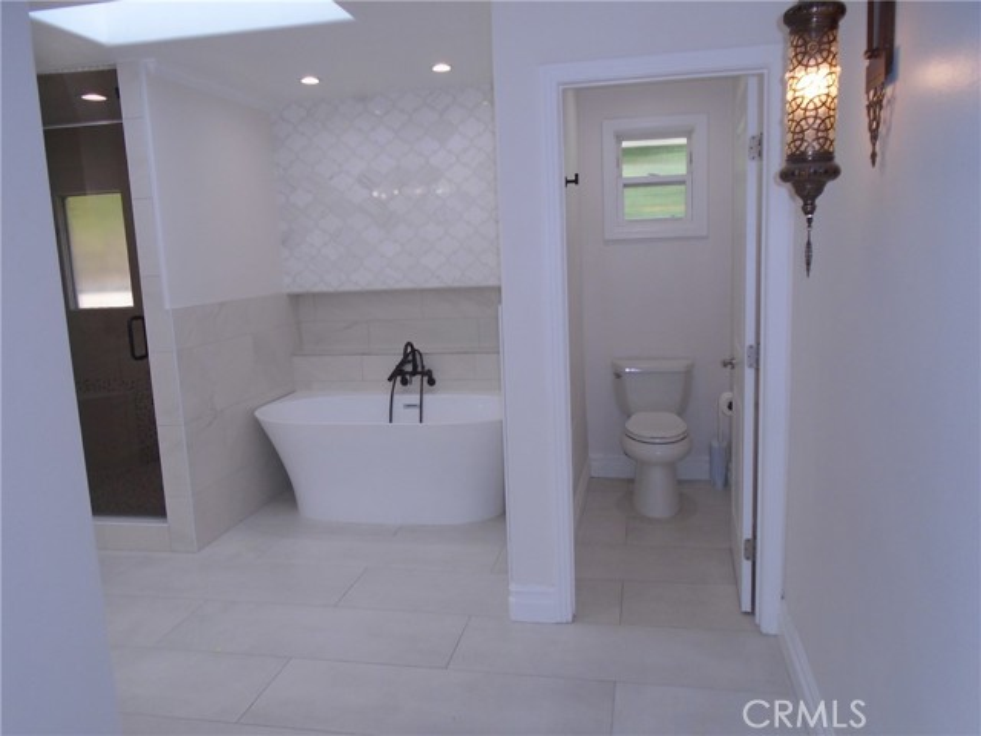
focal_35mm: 26
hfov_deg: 67.3
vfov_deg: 53.1
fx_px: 737
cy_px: 368
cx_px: 490
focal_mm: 4.6
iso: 100
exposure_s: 1/80
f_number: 3.2
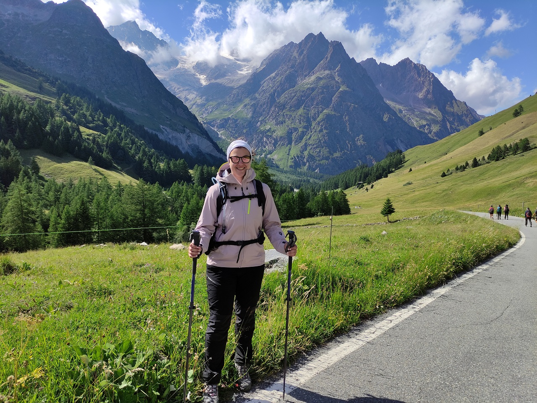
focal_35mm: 25
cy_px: 202
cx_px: 268
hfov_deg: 69.4
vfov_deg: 54.9
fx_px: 388
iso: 100
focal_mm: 5.43
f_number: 1.89
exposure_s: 1/2364
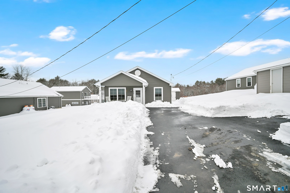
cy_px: 96
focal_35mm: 16
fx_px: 129
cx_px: 145
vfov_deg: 73.7
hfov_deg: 96.8
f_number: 8
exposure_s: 1/1250
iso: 400
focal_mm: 16
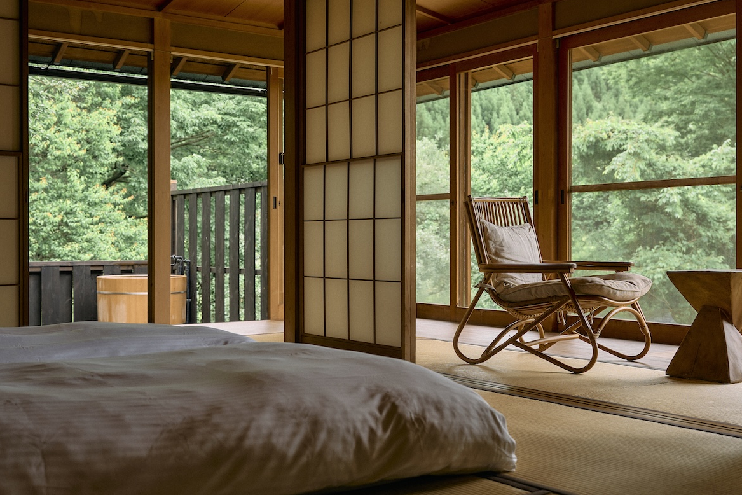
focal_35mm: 45
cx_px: 394
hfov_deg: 43.6
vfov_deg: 29.9
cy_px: 253
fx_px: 927
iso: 200
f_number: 4
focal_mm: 35
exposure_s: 1/100
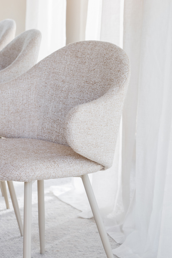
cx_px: 20
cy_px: 121
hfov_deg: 11.2
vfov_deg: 16.8
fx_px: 874
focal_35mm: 122
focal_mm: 61
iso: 320
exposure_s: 1/125
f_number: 4
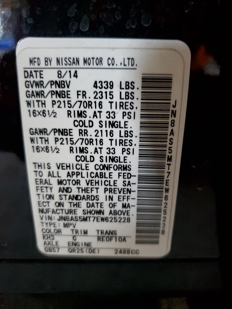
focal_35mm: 26
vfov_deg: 67.3
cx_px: 116
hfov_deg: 53.1
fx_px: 232
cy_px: 154
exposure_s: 1/40
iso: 310
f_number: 1.5
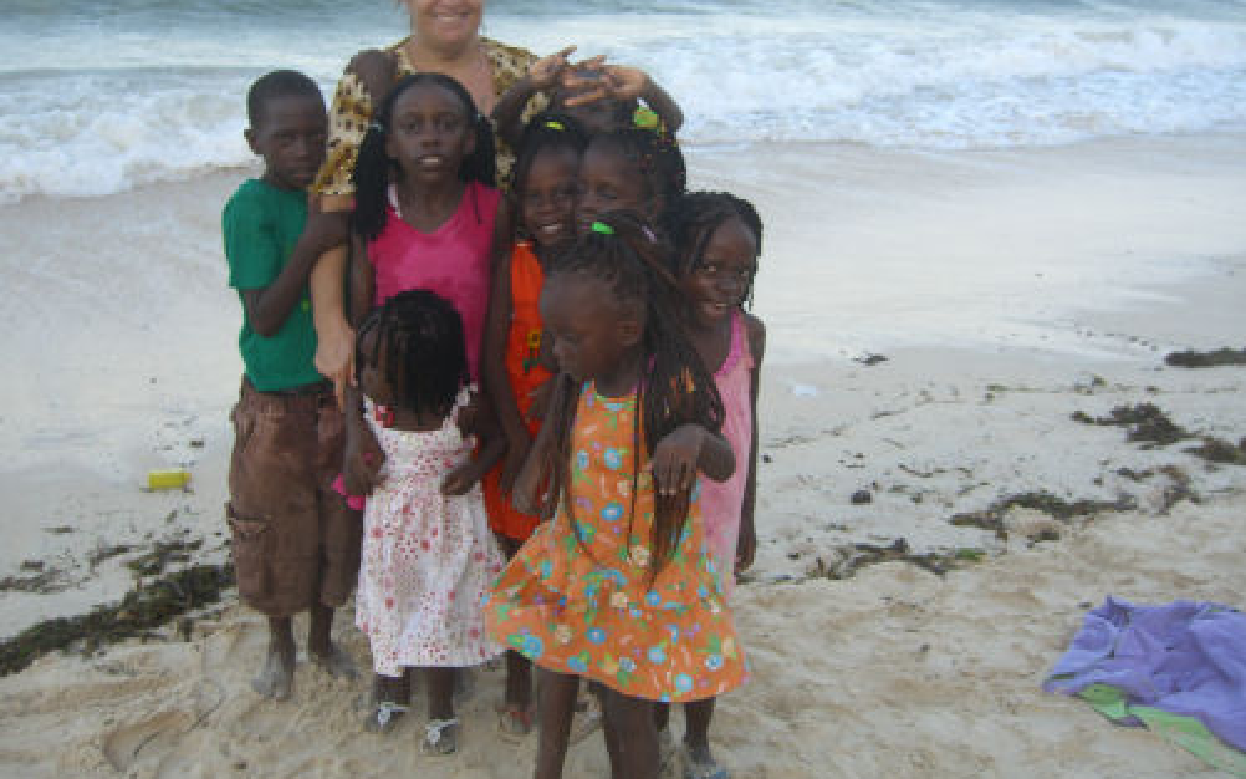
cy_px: 311
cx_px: 614
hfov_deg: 48.2
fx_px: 1392
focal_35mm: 41
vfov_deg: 31.2
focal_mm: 7.9
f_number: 2.8
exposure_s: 1/125
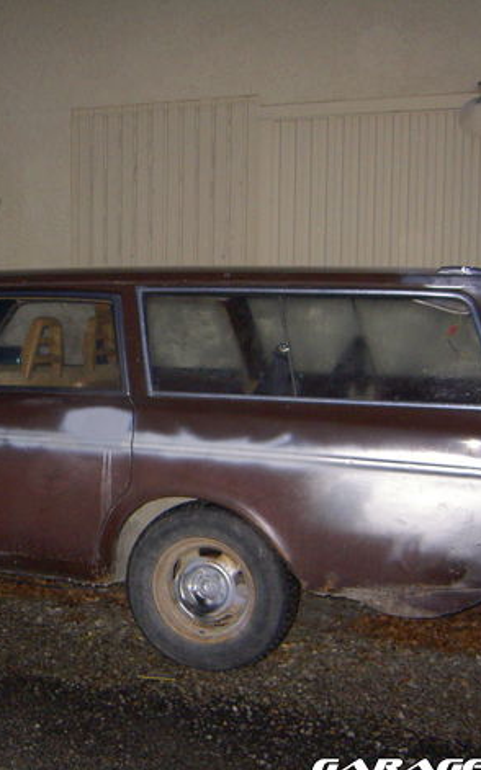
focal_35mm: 49
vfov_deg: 41.1
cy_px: 391
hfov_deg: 25.7
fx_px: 1029
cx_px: 69
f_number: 2.8
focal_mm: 5.6
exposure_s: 1/60
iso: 200
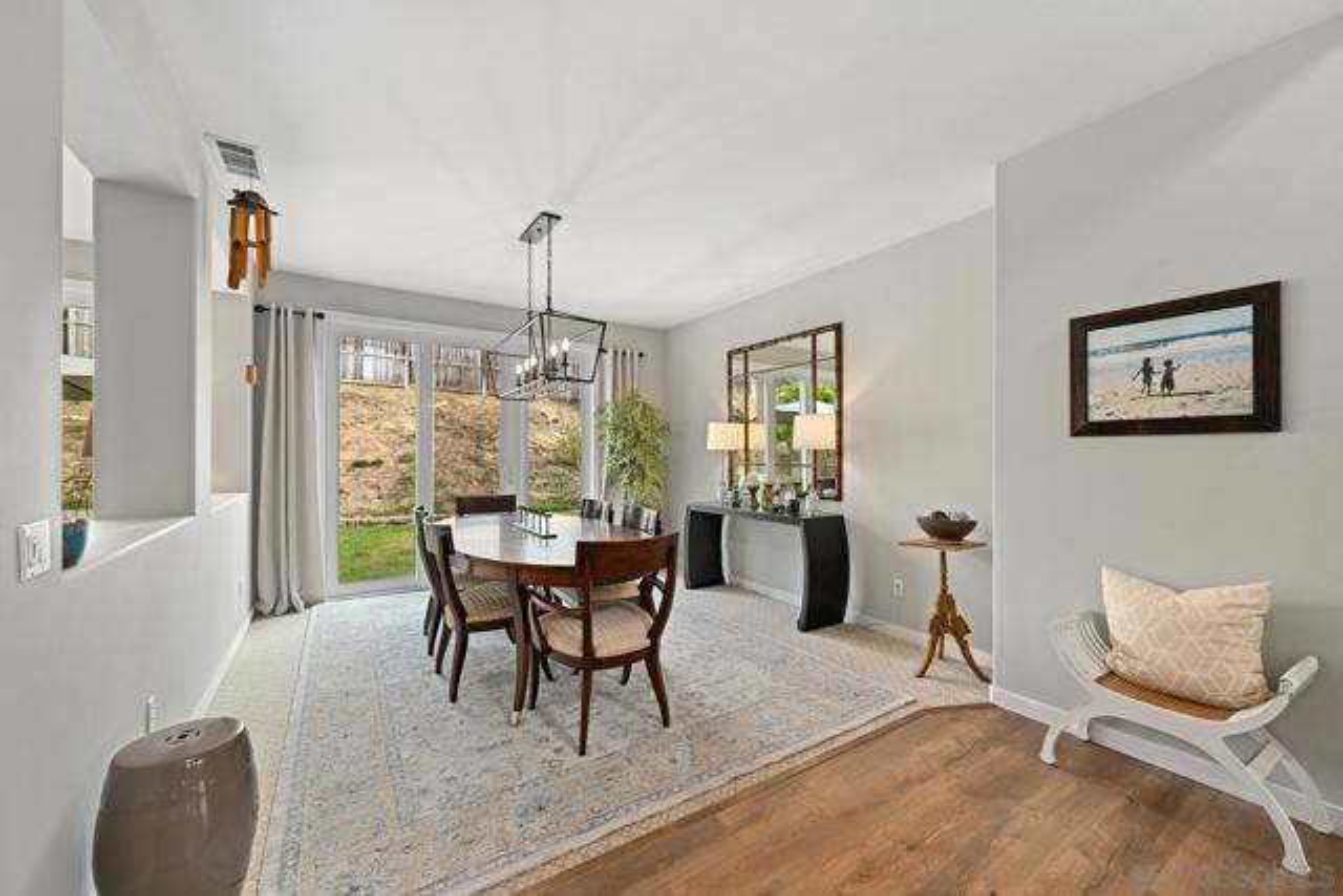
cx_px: 672
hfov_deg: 104.2
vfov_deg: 81.2
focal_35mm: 14
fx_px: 522
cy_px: 448
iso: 320
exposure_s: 1/5
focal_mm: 14
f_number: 8
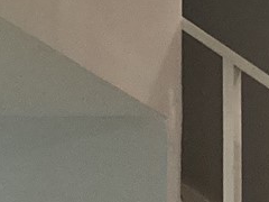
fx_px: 1609
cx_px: 732
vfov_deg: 6.9
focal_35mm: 207
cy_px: 398
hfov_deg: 8.4
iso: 320
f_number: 2.4
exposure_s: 1/60
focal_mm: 3.3
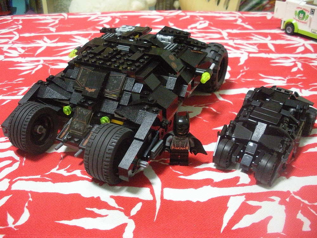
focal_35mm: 36
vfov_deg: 39.7
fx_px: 330
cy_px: 119
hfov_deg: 51.4
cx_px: 158
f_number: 3.5
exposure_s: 1/8
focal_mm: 6.3
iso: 666
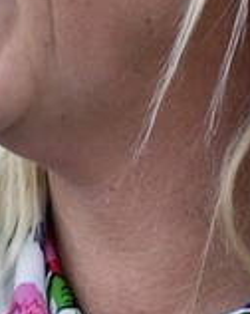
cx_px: -812
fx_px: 7237
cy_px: 392
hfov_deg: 1.9
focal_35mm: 781
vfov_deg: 2.5
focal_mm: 82
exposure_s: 1/250
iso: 400
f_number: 6.3
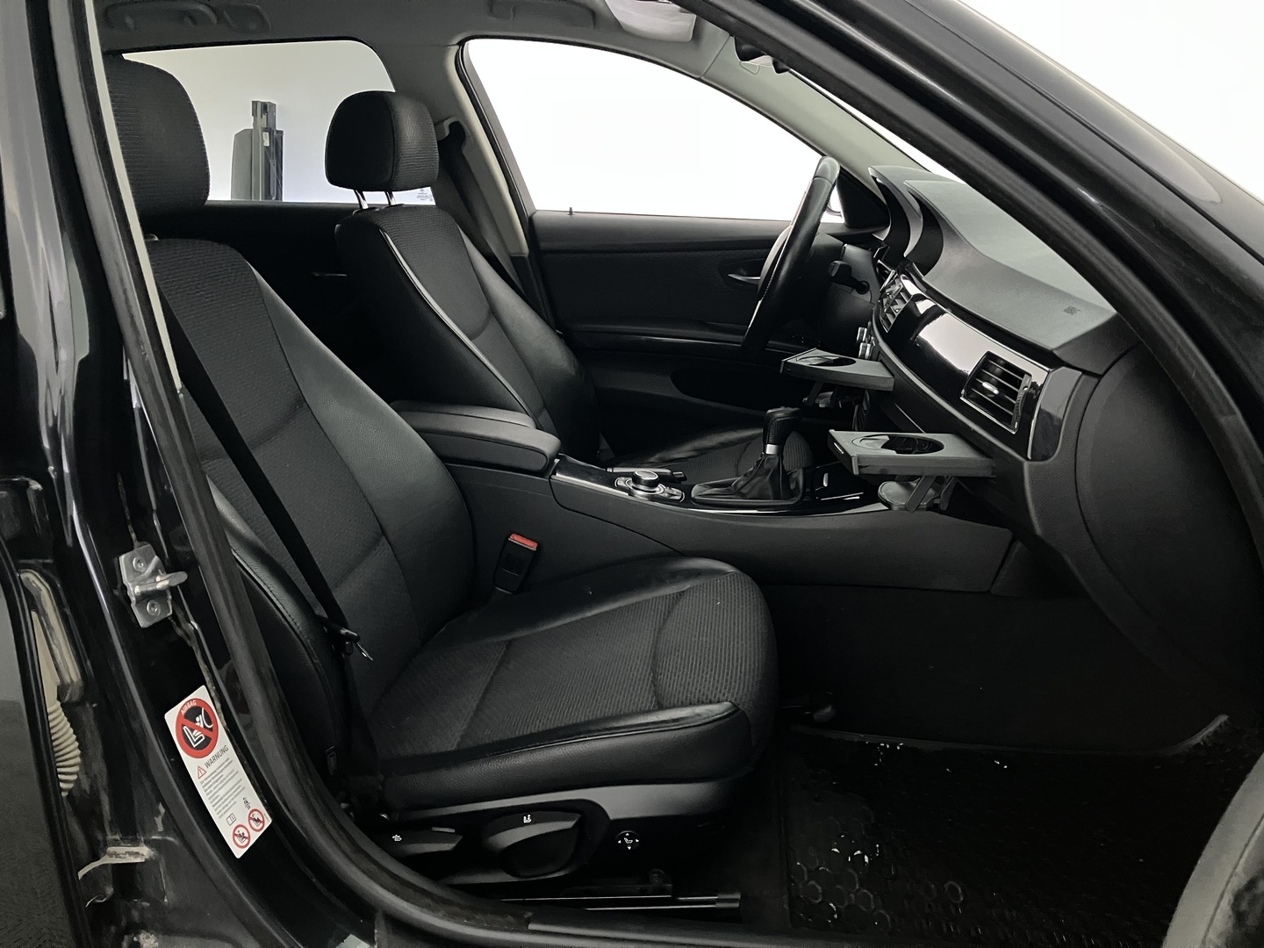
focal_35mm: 28
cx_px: 632
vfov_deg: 49.7
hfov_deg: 63.4
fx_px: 1022
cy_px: 474
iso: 640
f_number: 1.8
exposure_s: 1/25
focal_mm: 3.99
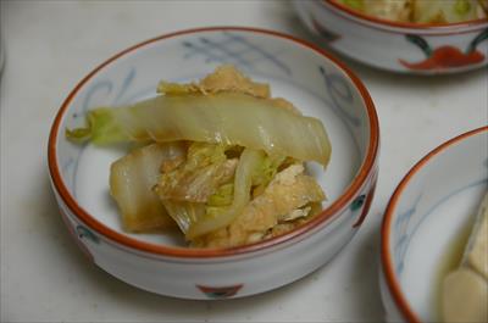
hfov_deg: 23.4
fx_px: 1177
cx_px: 244
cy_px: 162
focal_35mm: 87
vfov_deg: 15.6
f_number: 4
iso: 400
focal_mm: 58
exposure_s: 1/50
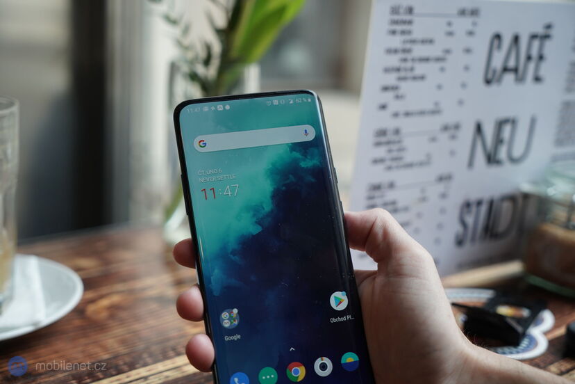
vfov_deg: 28.6
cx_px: 288
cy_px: 192
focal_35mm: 47
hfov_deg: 41.9
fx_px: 751
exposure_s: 1/200
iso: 800
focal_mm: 47
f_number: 4
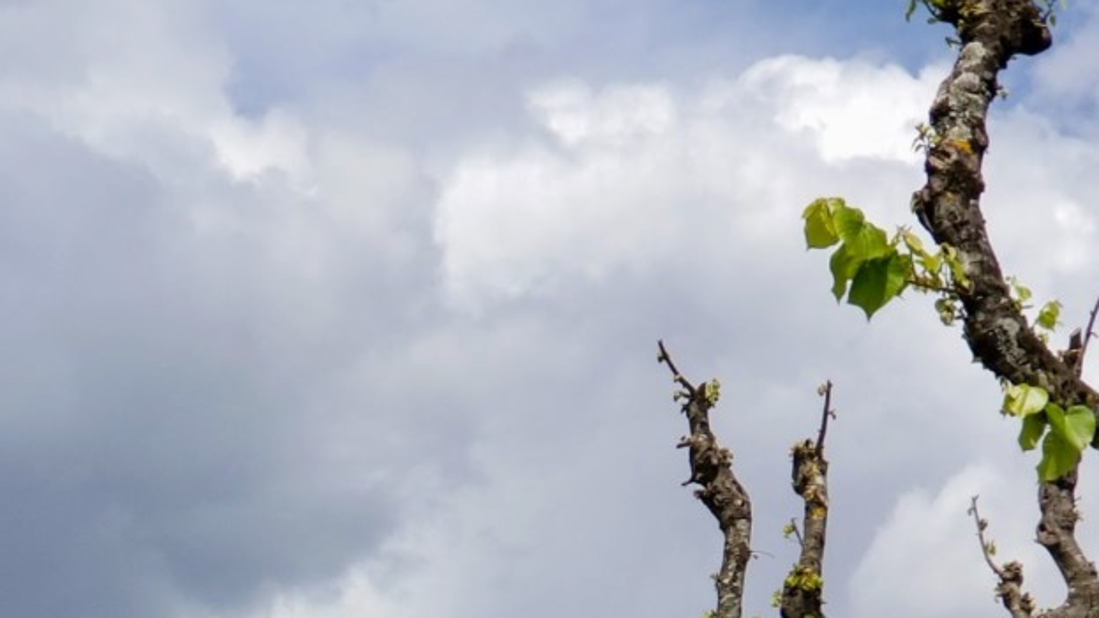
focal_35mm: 131
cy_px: 809
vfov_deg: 9.1
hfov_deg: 16.2
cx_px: 120
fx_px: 3816
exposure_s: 1/1546
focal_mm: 6
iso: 25
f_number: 2.4
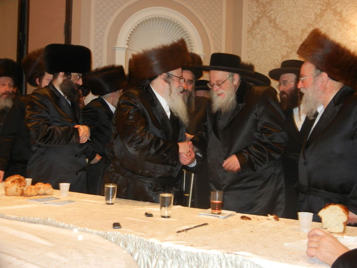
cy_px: 134
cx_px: 178
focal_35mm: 39
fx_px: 402
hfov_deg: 47.9
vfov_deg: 36.8
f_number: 3.7
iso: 330
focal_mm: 7.1
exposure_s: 1/30
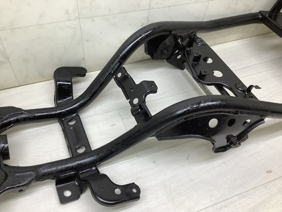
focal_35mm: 31
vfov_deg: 45.4
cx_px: 141
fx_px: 253
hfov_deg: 58.4
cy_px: 106
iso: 50
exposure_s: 1/60
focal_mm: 3.3
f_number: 2.4
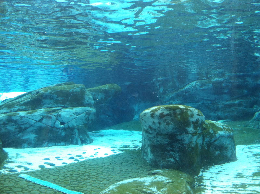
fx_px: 262
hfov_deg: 52.7
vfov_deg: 40.6
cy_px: 97
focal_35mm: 35
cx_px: 130
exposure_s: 1/120
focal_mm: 3.85
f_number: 2.8
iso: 100
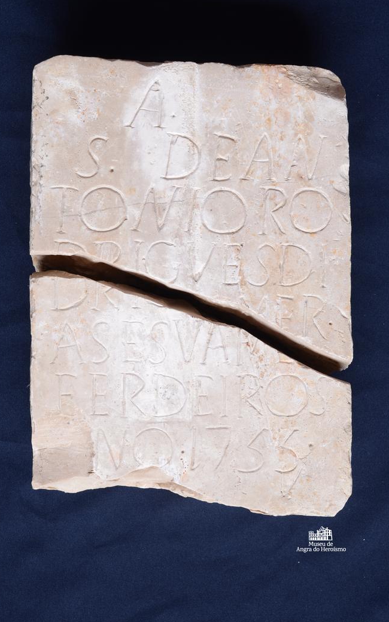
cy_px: 313
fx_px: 1052
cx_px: 192
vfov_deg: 33.0
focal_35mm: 62
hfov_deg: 21.0
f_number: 9
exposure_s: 1/6
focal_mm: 40
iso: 100
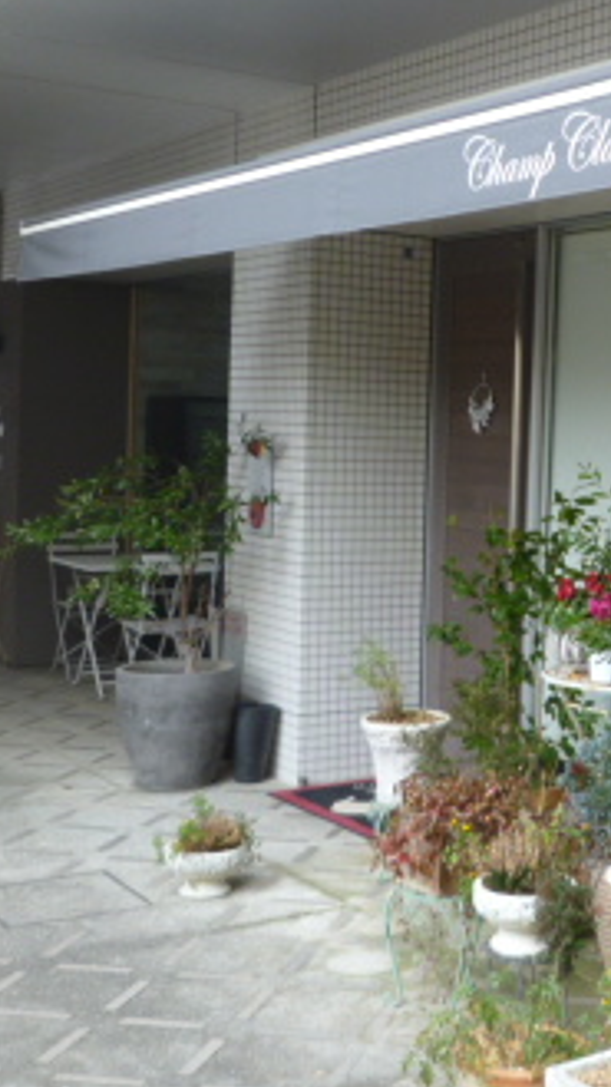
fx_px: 1527
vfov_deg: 39.1
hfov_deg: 21.2
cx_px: 710
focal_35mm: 53
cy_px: 463
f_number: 2.8
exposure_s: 1/30
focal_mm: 4.5
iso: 80
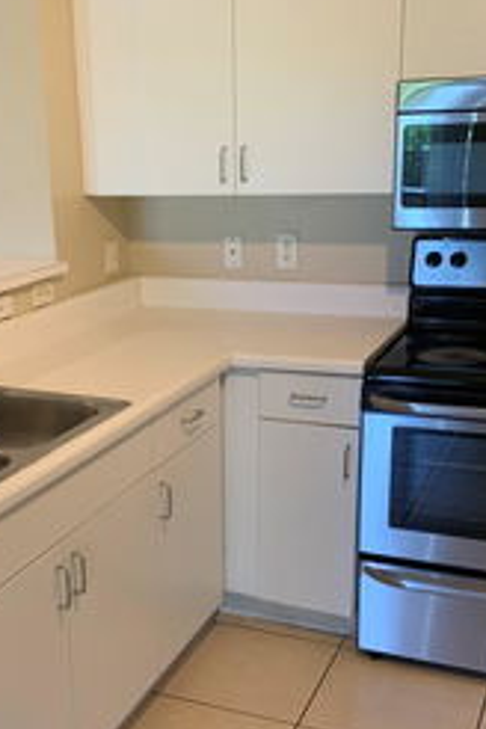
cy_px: 450
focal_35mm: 47
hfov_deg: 28.5
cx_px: 162
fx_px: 952
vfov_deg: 41.6
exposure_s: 1/60
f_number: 1.8
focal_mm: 4.25
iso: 160
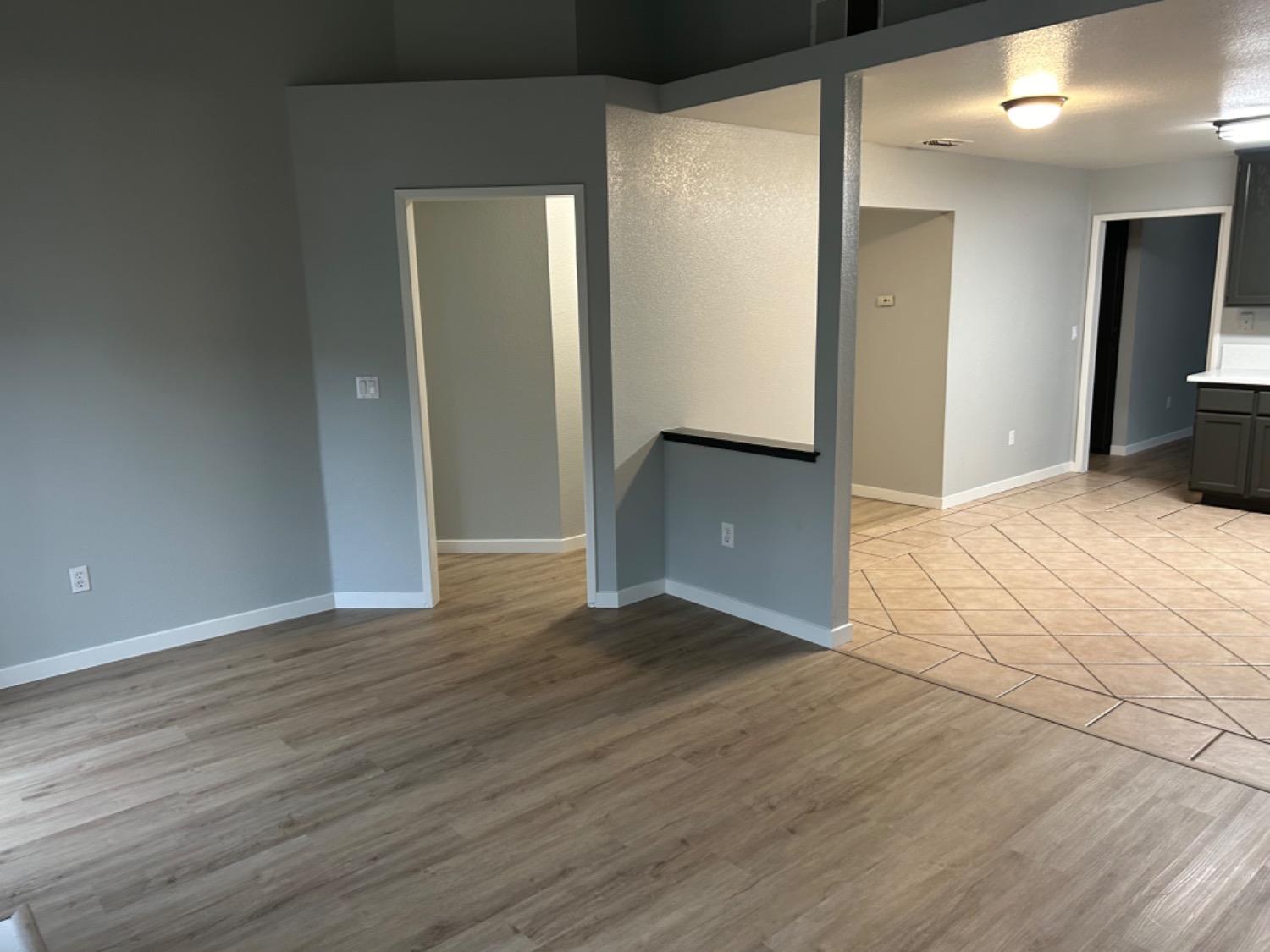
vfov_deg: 53.1
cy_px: 476
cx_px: 635
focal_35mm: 26
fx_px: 954
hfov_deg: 67.3
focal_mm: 5.7
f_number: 1.5
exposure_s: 1/60
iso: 160
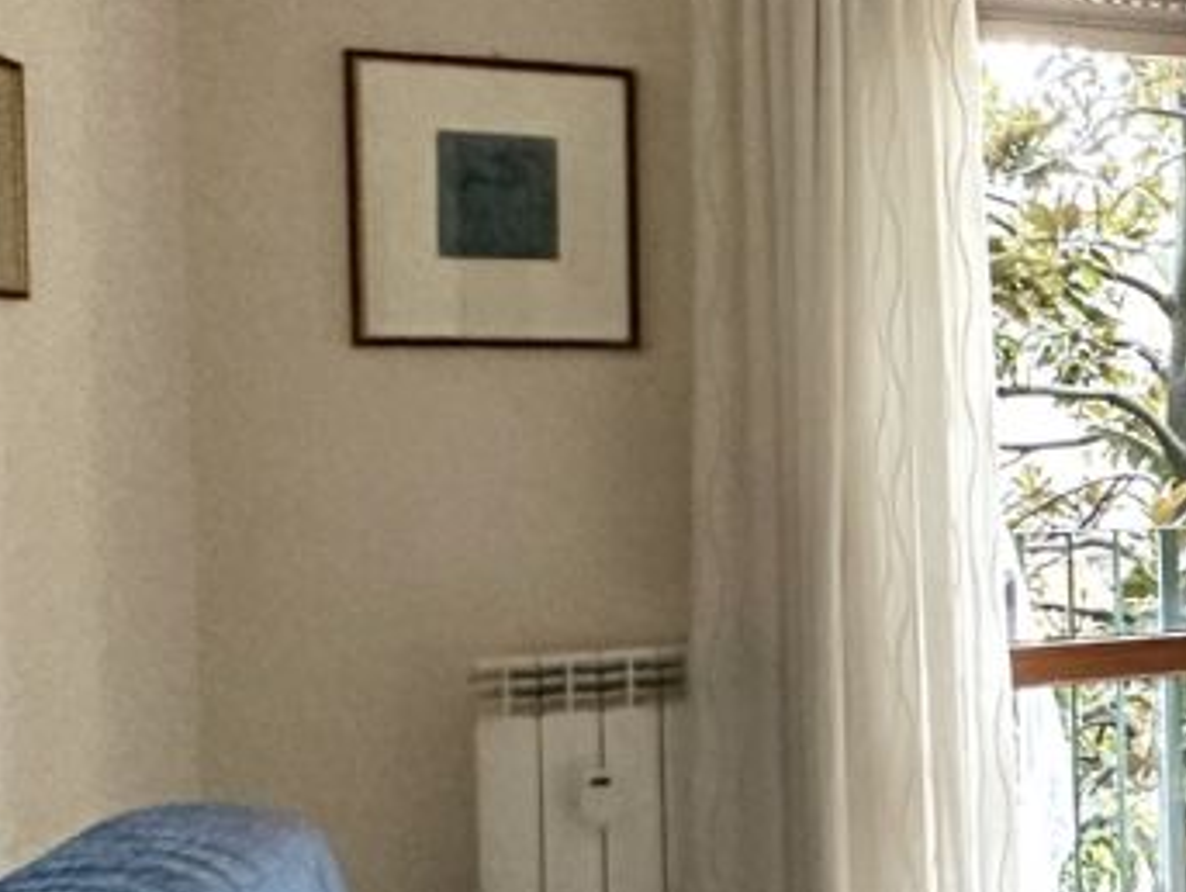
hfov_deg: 24.0
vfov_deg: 27.6
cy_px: 444
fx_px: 1818
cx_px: 1967
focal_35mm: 53
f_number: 2.2
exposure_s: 1/60
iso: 500
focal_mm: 2.22
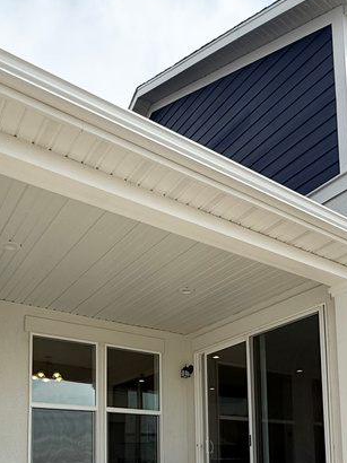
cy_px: 423
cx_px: 197
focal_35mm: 35
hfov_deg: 40.6
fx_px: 468
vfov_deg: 47.0
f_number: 2.2
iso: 50
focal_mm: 2.22
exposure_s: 1/2611
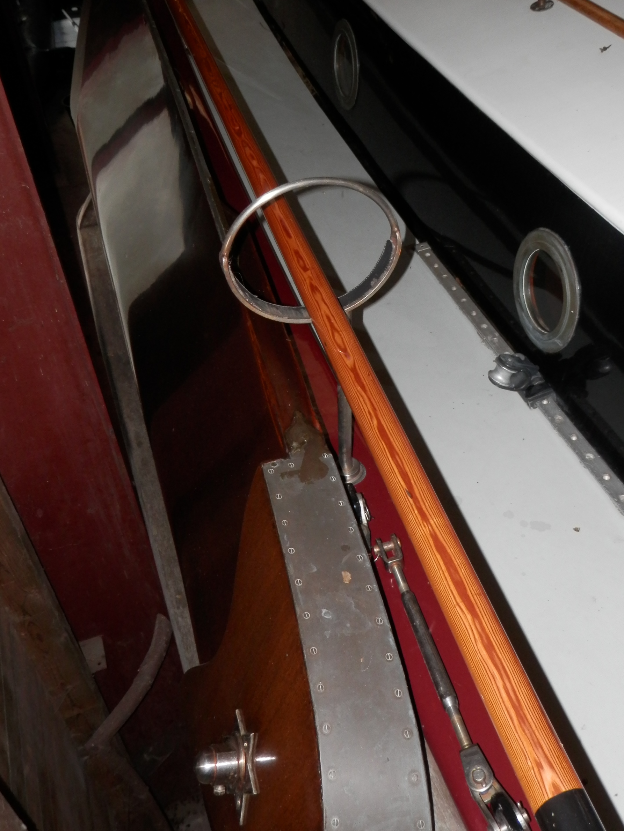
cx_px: 359
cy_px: 312
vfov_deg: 52.1
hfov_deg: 40.6
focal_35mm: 35
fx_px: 841
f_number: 3
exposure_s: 1/30
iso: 100
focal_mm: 4.5
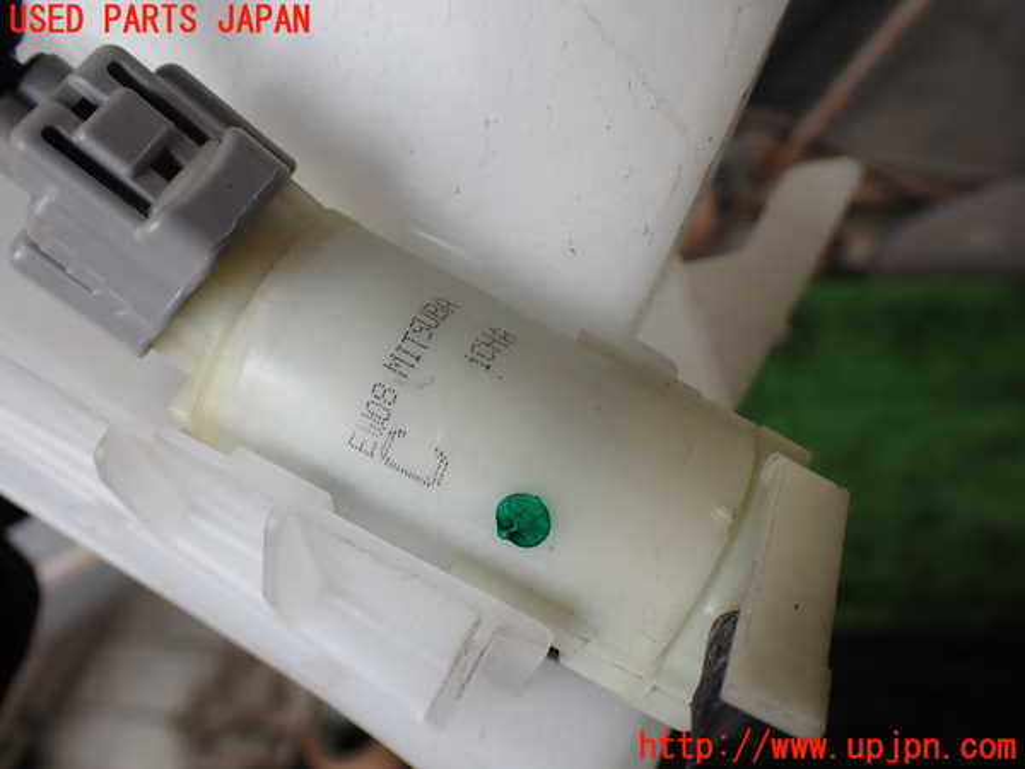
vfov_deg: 46.8
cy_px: 384
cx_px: 512
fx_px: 888
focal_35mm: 30
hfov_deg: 60.0
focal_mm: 5.4
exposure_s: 1/200
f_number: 2.3
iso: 100
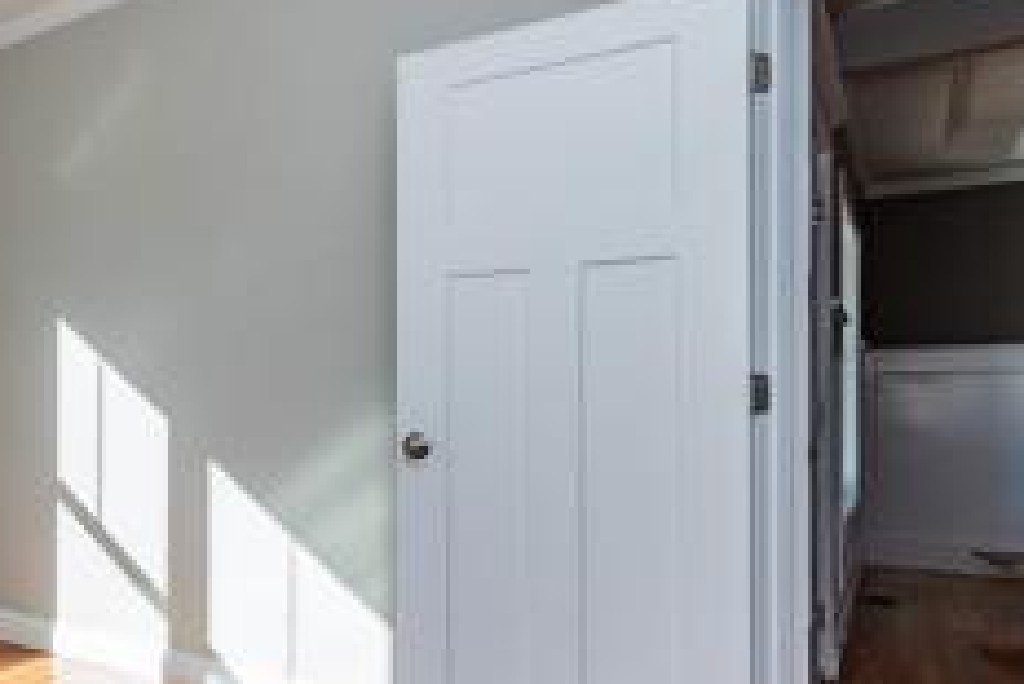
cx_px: 75
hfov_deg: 51.9
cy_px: 393
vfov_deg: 42.3
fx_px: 882
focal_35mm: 31
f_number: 6.3
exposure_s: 1/80
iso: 100
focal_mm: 16
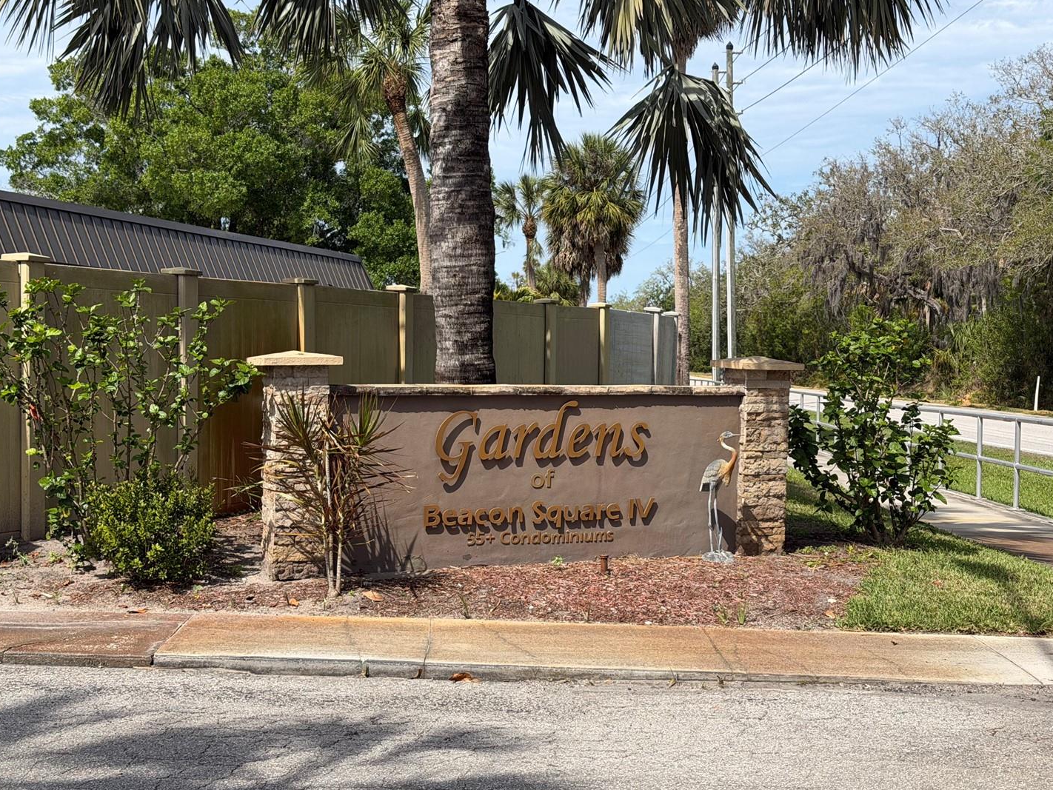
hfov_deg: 35.5
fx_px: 1643
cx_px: 584
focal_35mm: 54
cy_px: 431
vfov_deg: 27.0
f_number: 1.78
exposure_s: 1/4587
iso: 64
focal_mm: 6.76
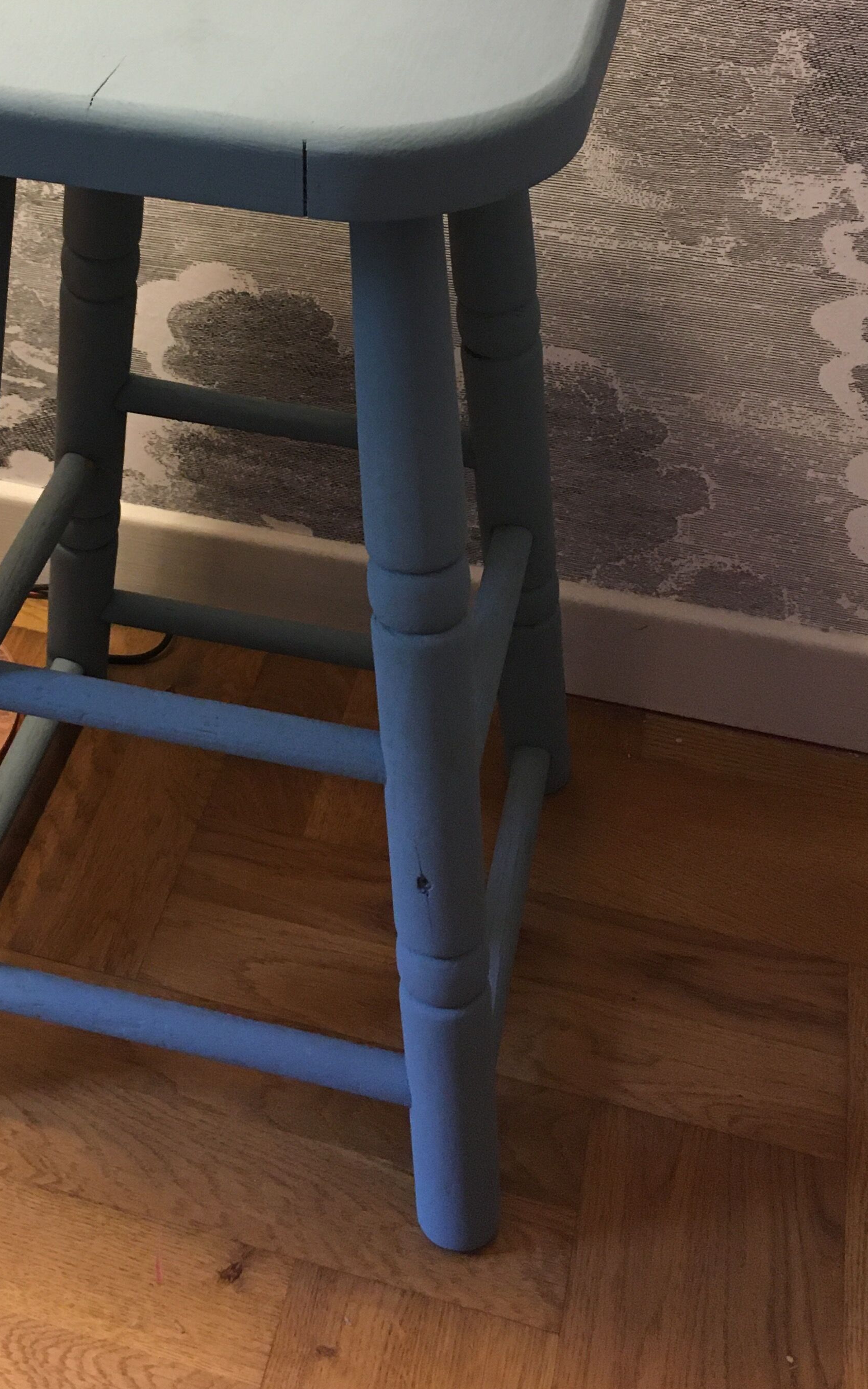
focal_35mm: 46
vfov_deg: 42.4
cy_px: 385
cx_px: 233
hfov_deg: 27.7
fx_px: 1741
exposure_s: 1/20
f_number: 2.2
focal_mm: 4.15
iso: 200
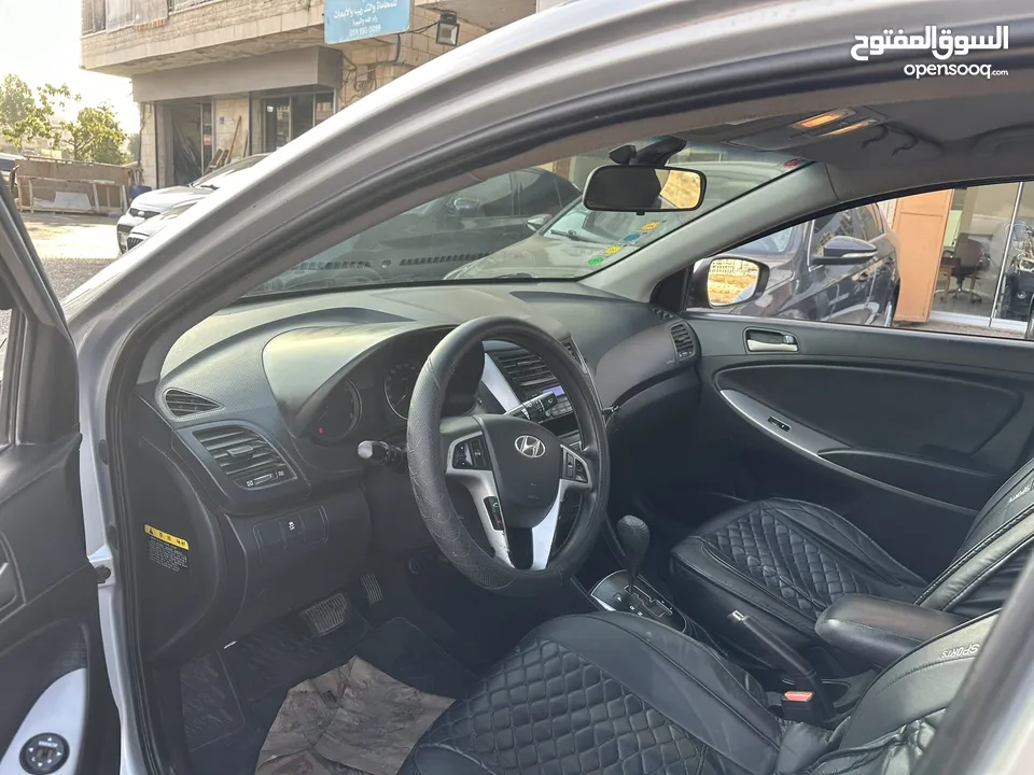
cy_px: 388
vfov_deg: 56.8
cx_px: 517
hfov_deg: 71.6
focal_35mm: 24
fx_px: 717
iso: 64
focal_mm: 6.86
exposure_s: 1/238
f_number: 1.78
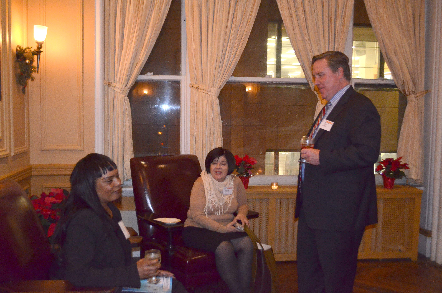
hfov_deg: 49.6
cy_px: 146
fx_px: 478
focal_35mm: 39
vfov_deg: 34.1
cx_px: 221
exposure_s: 1/60
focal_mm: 26
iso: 3200
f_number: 4.2
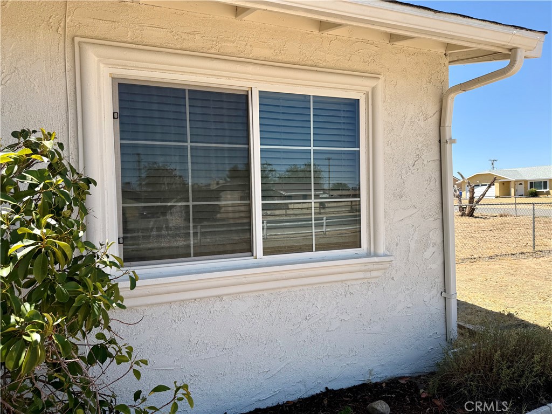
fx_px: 383
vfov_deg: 56.8
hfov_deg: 71.6
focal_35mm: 24
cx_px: 276
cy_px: 207
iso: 80
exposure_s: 1/3021
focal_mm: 6.76
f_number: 1.78
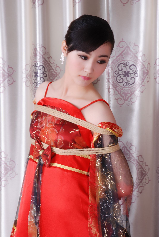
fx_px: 892
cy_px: 118
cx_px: 80
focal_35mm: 135
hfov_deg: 10.2
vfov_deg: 15.2
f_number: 11
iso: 100
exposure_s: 1/8
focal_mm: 90
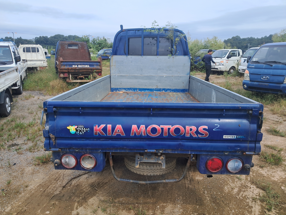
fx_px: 223
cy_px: 108
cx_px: 143
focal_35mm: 27
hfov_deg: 65.3
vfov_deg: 51.4
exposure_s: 1/587
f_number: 1.8
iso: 50
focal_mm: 4
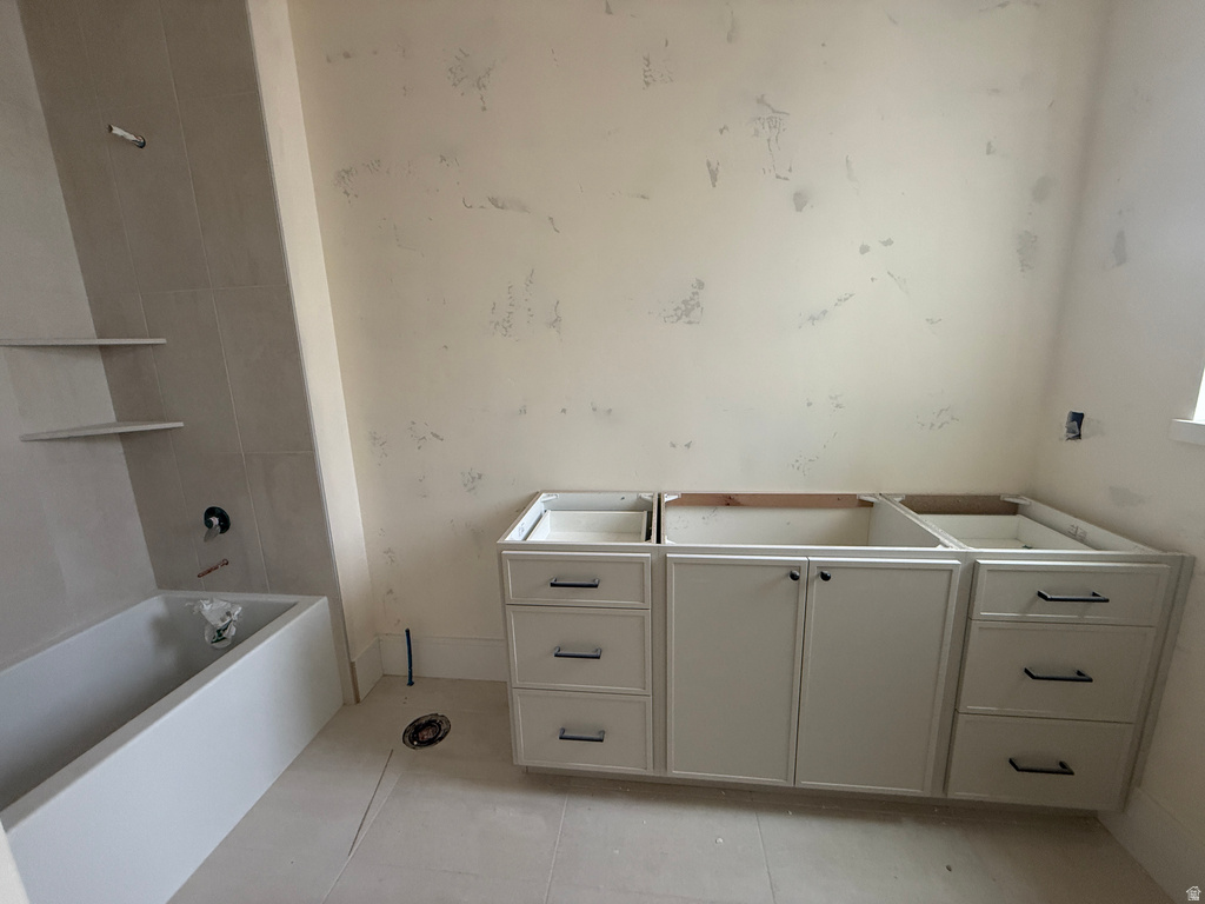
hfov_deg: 102.1
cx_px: 602
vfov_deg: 85.7
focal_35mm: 14
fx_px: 487
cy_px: 452
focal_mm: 2.22
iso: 320
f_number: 2.2
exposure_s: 1/99
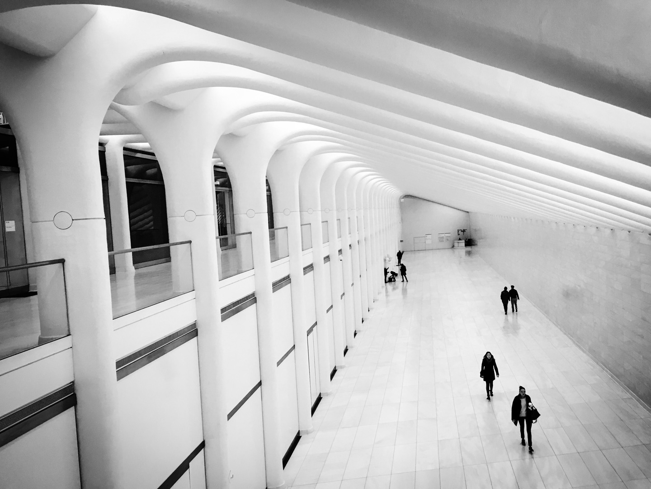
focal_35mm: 29
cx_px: 326
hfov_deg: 61.7
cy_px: 244
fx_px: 545
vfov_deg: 48.2
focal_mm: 4.15
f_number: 2.2
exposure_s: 1/30
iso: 40
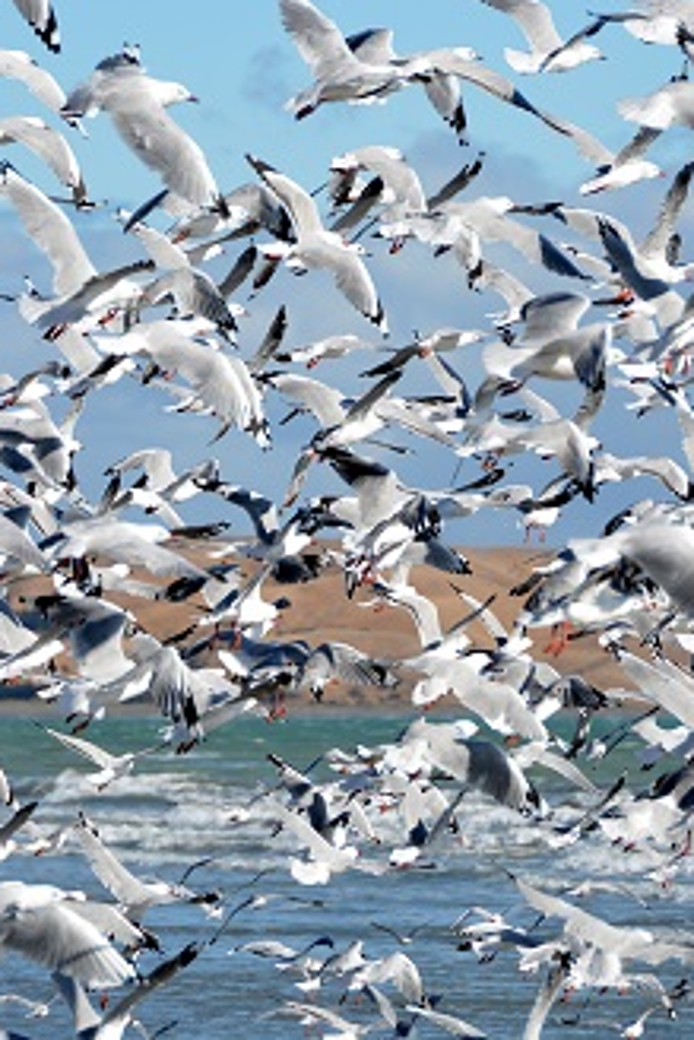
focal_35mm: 297
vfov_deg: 6.9
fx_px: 8579
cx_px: 330
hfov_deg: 4.6
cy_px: 522
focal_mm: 130
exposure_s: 1/1600
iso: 400
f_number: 7.1
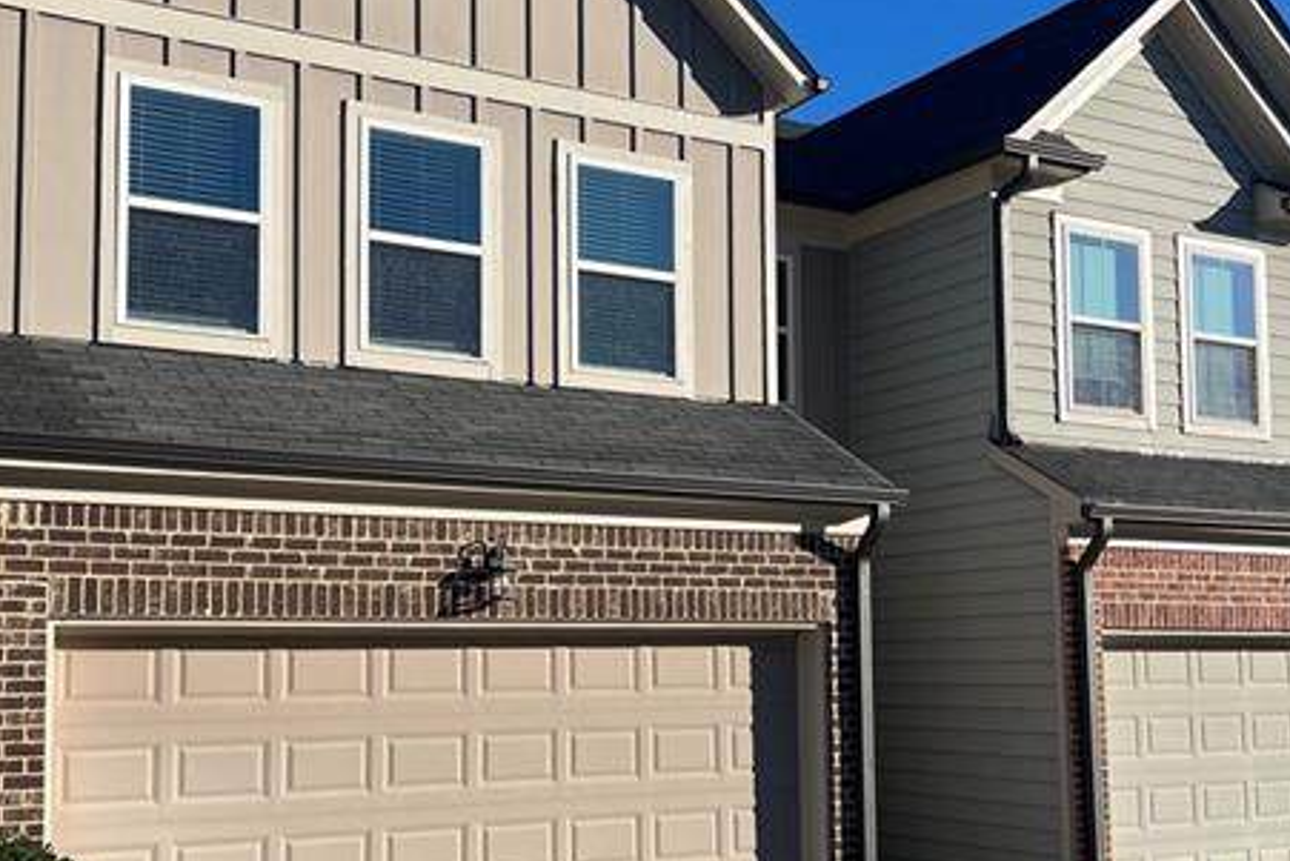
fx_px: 1649
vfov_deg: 29.2
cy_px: 529
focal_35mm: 46
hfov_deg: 42.7
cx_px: 658
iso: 50
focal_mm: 5.7
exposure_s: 1/3968
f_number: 1.5
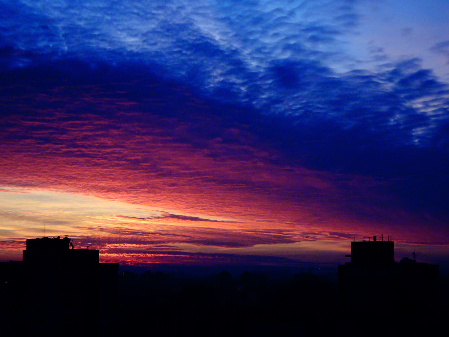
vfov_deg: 17.4
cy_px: 168
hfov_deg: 23.0
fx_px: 1103
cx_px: 224
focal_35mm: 85
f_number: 5
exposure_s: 1/100
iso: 200
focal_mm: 14.54
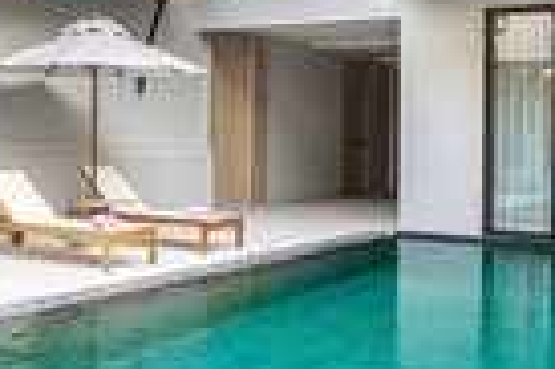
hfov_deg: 35.7
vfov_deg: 24.1
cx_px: 271
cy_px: 134
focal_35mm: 56
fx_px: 862
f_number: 13
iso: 100
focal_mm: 16
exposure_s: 1/6
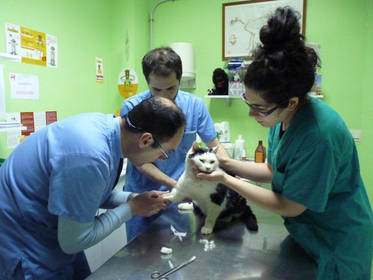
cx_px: 186
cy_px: 140
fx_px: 291
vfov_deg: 51.4
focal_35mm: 27
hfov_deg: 65.3
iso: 800
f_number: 2.8
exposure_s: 1/40
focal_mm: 4.8
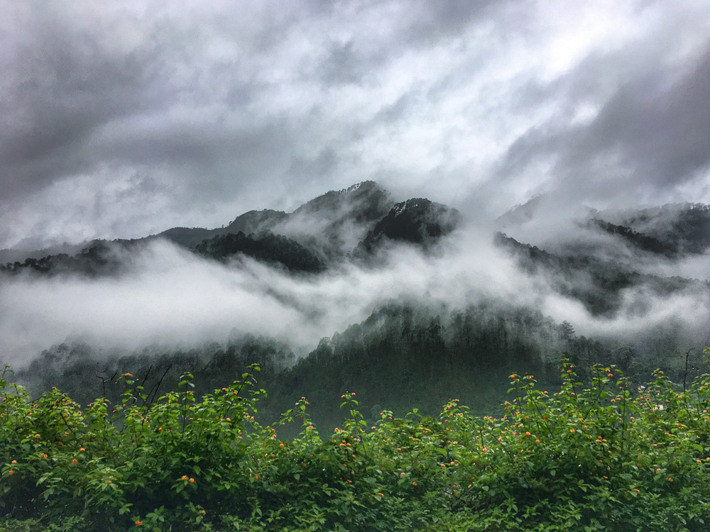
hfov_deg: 61.7
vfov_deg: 48.2
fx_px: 595
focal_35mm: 29
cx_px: 355
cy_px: 266
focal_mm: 4.2
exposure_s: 1/239
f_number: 2.2
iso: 25
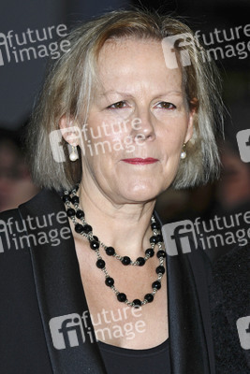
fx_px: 2029
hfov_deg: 7.0
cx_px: 125
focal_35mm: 195
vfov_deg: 10.5
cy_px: 187
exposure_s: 1/200
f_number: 4.5
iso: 320
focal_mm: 130
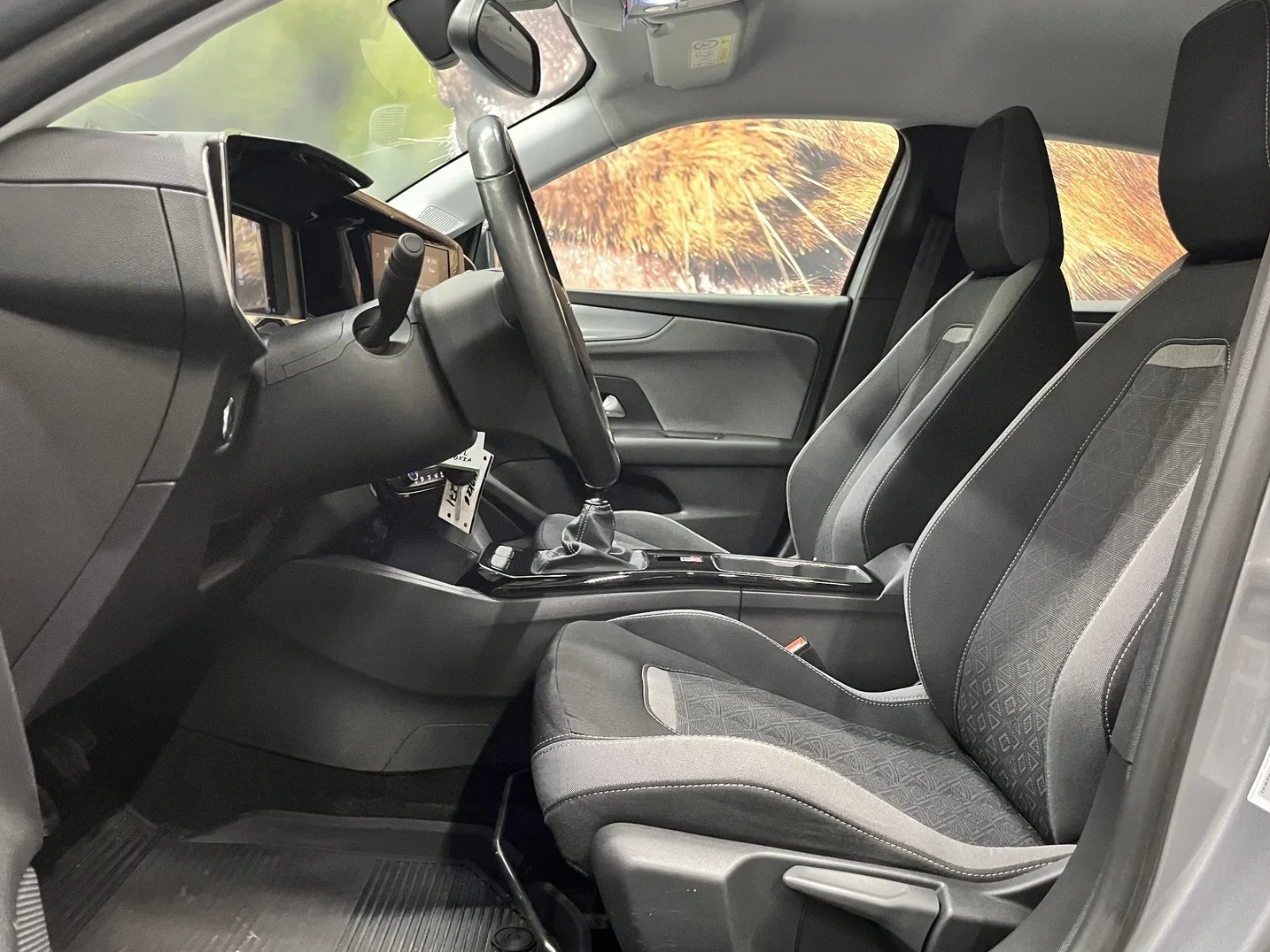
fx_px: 1064
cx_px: 705
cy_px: 511
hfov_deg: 61.5
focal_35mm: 29
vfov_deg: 48.2
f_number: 1.6
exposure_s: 1/40
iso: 640
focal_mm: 5.1
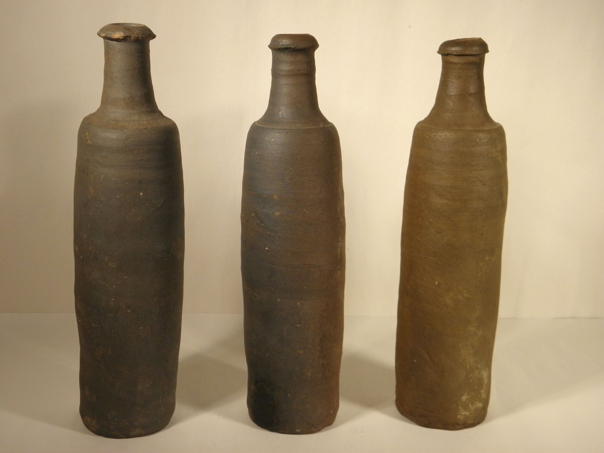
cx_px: 302
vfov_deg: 29.1
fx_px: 872
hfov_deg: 38.2
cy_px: 226
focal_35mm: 50
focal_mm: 9.1
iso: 125
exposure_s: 1/50
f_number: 4
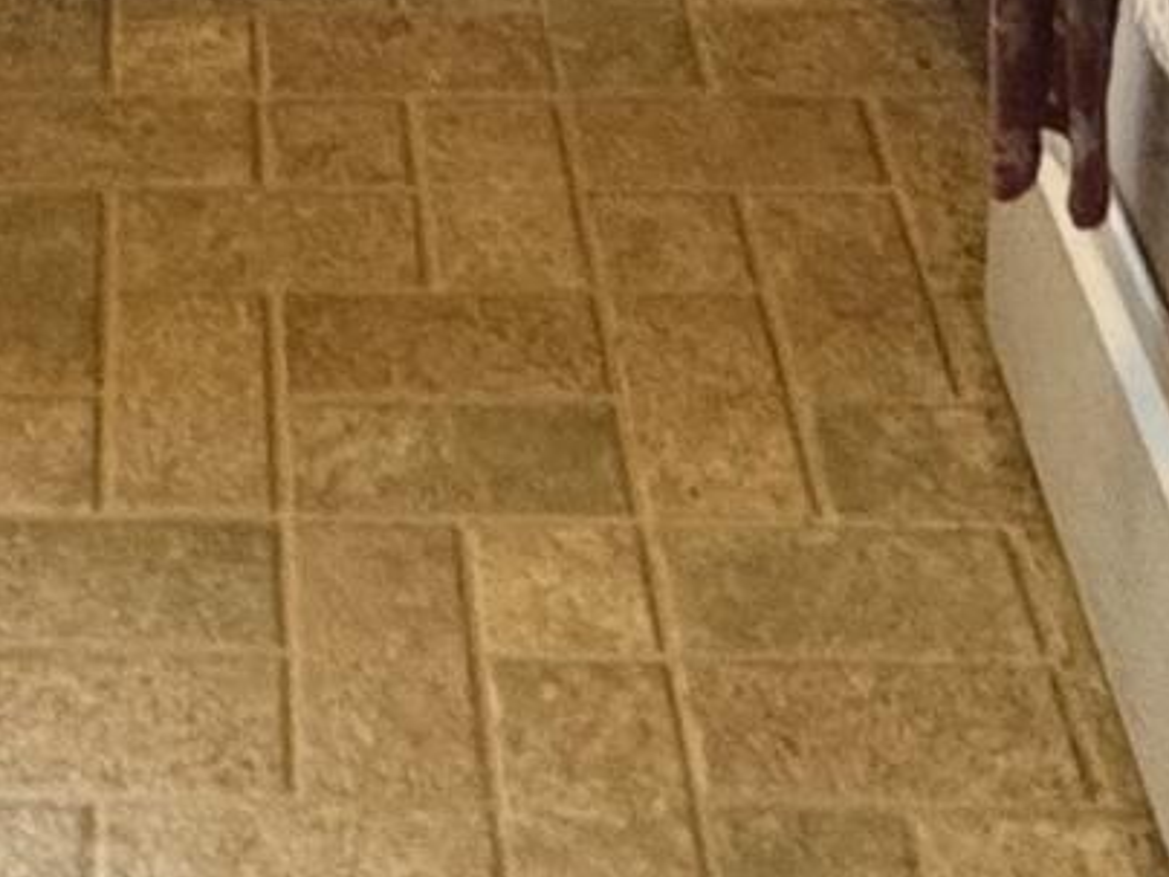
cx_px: -23
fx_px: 3512
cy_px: -1213
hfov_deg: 18.4
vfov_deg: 11.7
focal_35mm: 104
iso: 250
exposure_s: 1/60
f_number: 2.2
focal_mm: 2.22
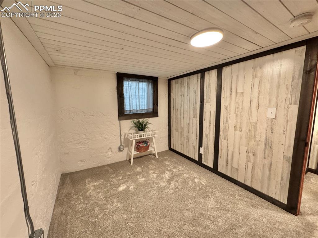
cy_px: 119
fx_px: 129
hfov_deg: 102.1
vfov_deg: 85.6
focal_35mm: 14
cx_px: 159
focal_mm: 2.22
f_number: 2.2
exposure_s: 1/60
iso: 400
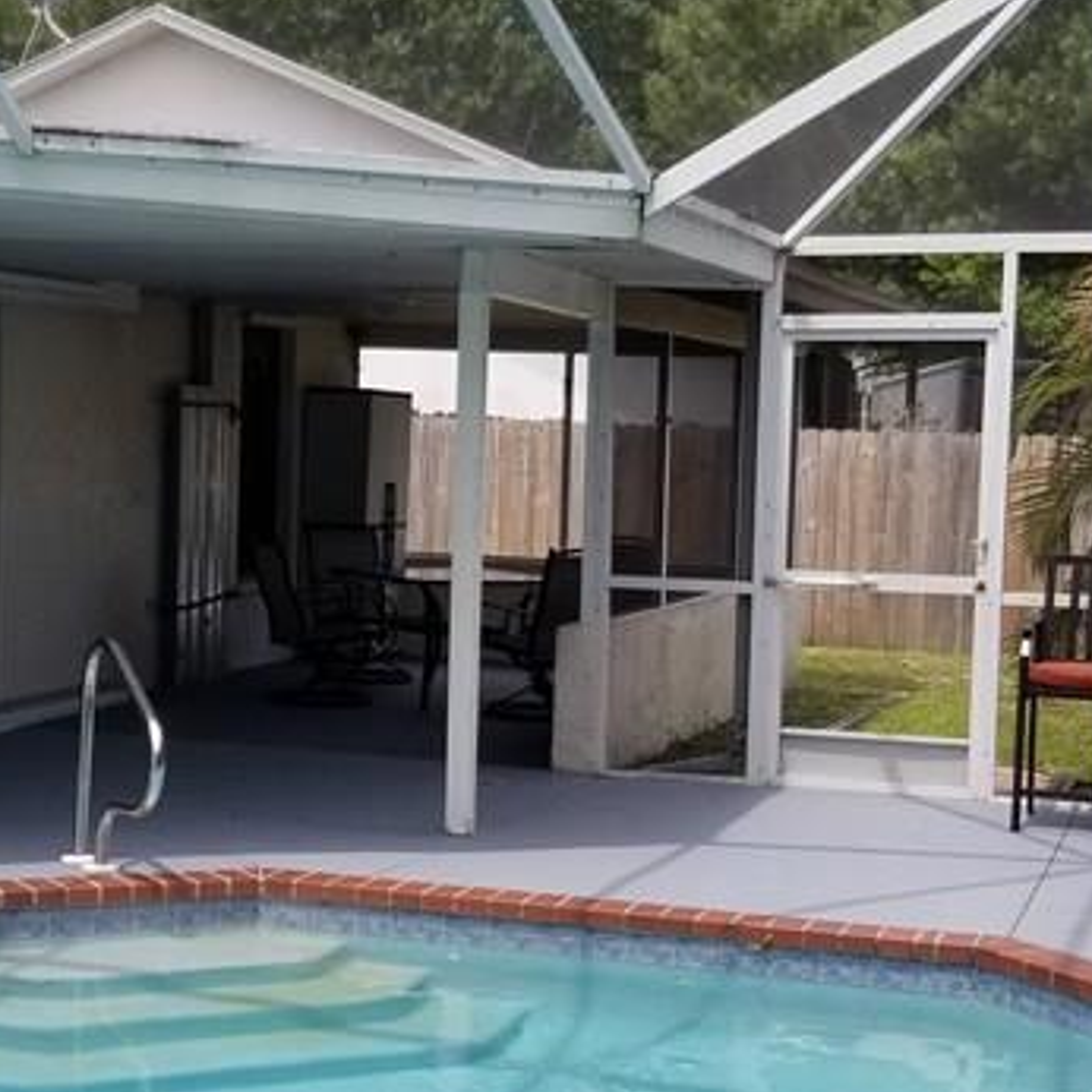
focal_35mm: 68
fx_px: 2427
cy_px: 685
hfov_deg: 25.1
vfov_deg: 25.3
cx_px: 271
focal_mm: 4.25
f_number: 1.7
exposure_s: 1/1180
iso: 50
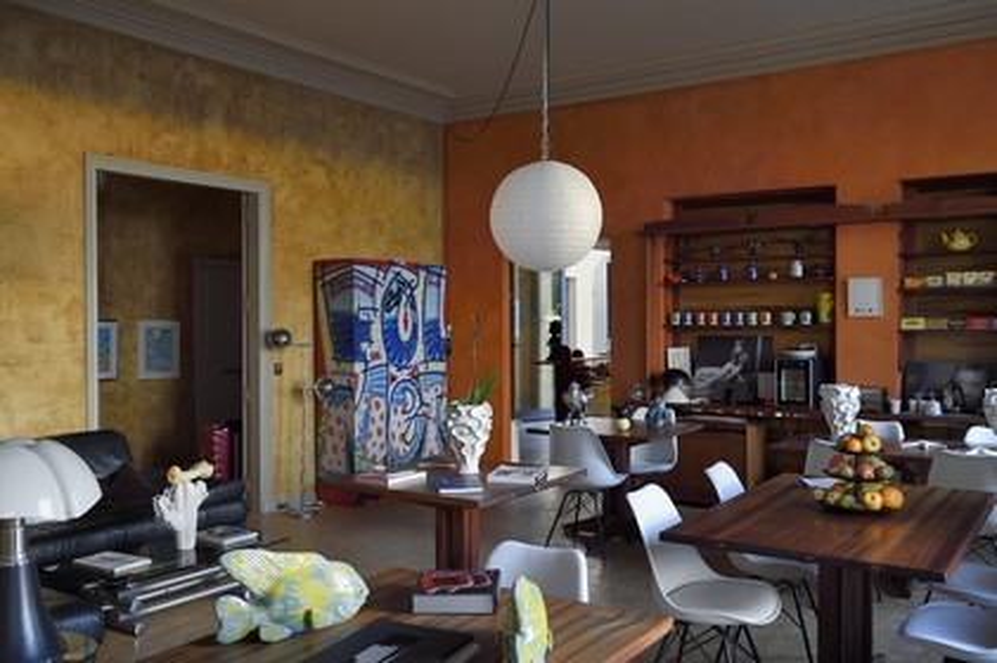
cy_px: 332
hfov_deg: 55.8
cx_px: 498
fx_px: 941
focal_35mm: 34
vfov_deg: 38.8
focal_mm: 34
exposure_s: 1/50
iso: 1600
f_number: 5
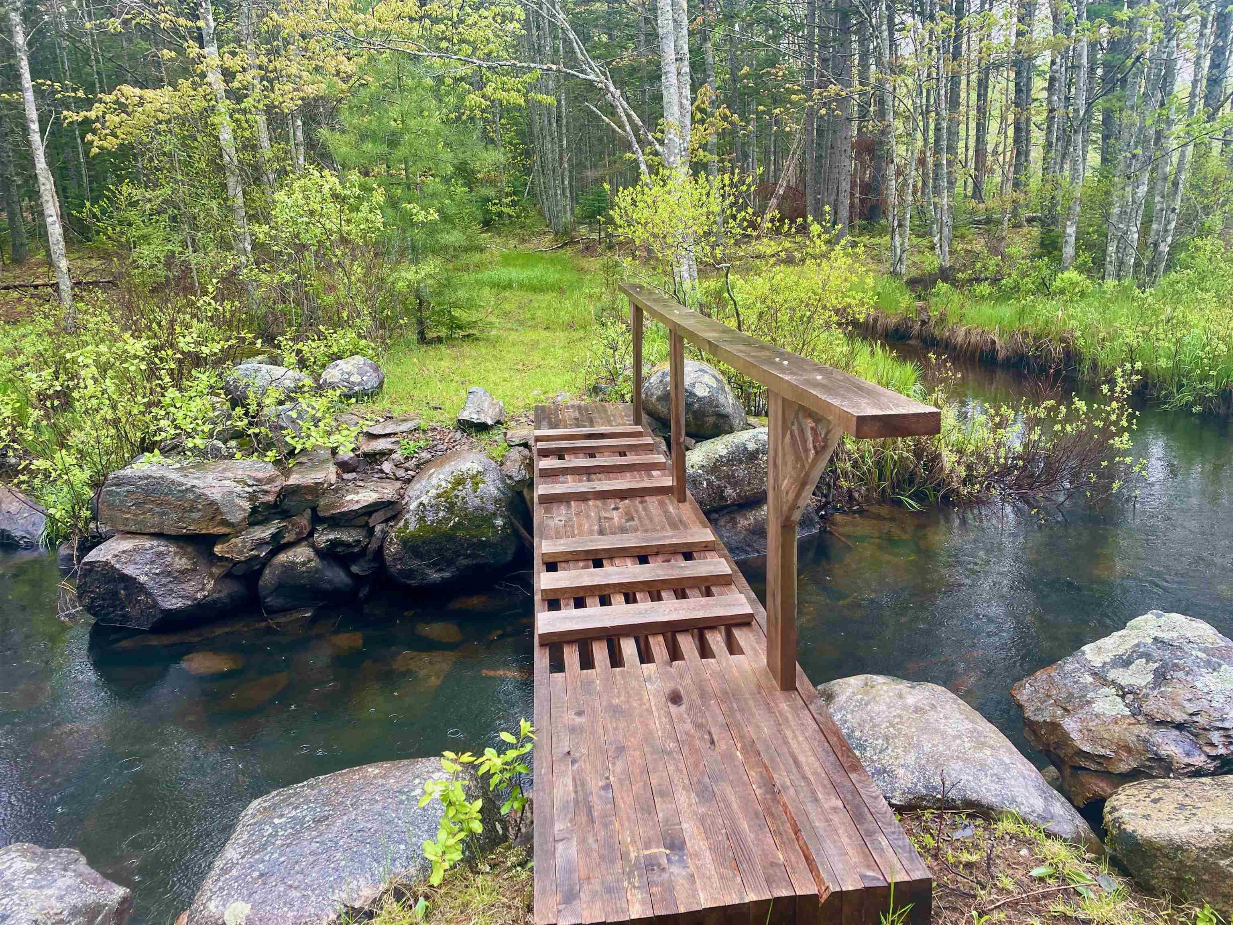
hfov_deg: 67.3
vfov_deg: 53.1
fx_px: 926
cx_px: 616
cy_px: 462
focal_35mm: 26
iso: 50
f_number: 1.6
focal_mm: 4.2
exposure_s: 1/121
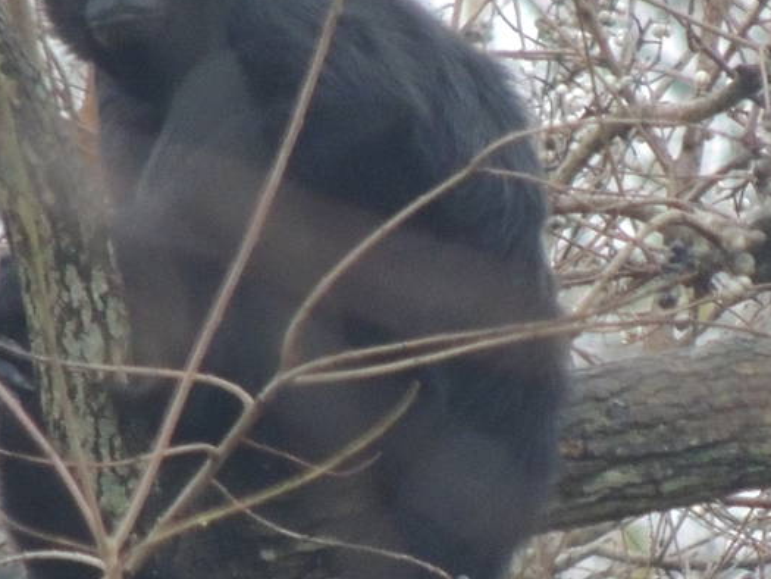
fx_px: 67903
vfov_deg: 0.5
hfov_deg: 0.7
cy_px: 591
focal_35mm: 3048
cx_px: 454
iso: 800
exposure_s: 1/320
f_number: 5.9
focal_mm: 180
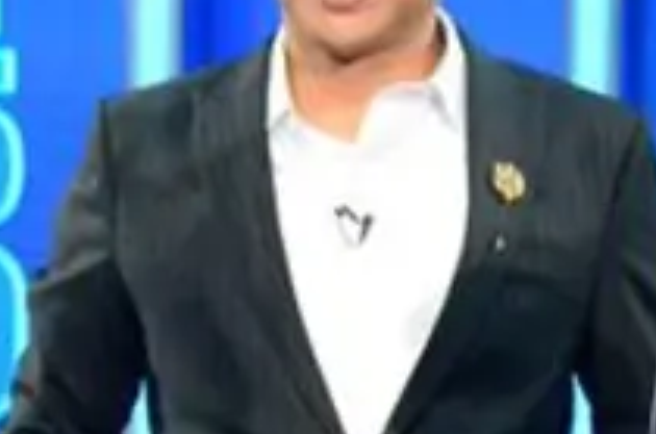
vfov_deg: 1.9
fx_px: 13181
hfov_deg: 2.8
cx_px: 78
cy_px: 125
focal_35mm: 725
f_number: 5.6
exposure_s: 1/320
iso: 5000
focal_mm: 130
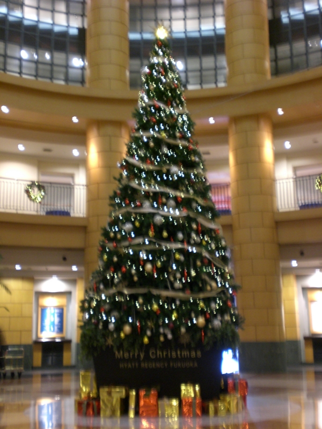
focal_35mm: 51
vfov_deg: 37.5
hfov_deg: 28.6
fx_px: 633
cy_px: 214
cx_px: 161
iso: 200
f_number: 3.6
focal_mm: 8.44
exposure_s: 1/2
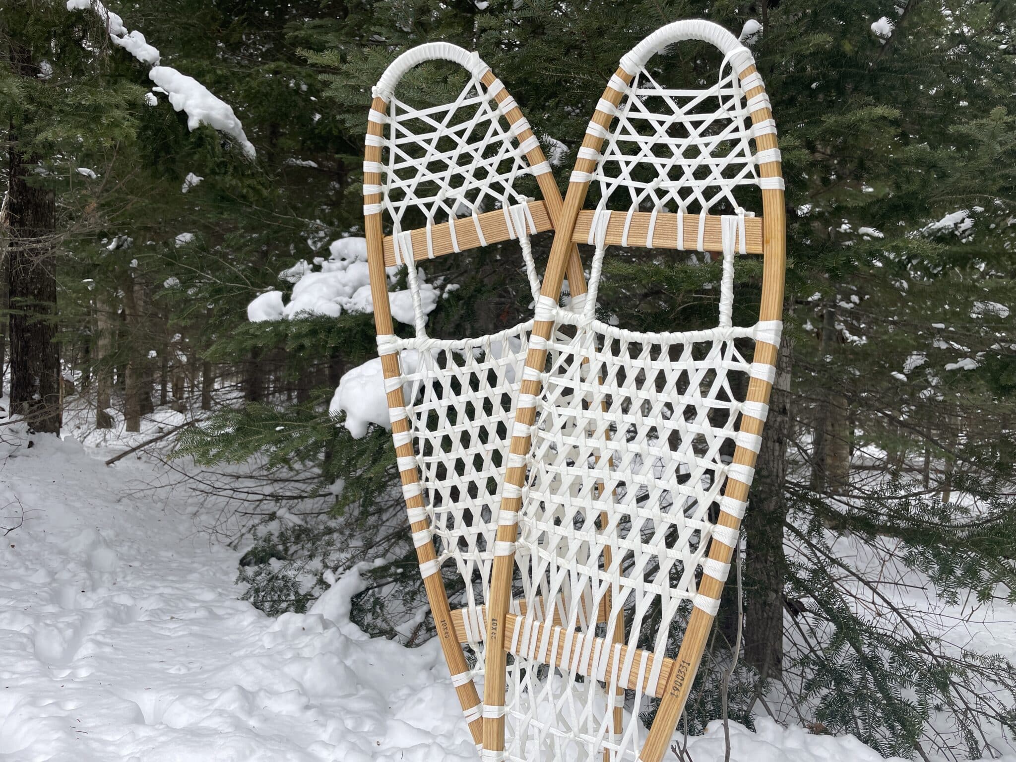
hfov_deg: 67.3
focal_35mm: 26
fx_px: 763
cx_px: 508
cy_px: 381
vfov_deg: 53.1
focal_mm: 4.2
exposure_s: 1/452
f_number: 1.6
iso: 32
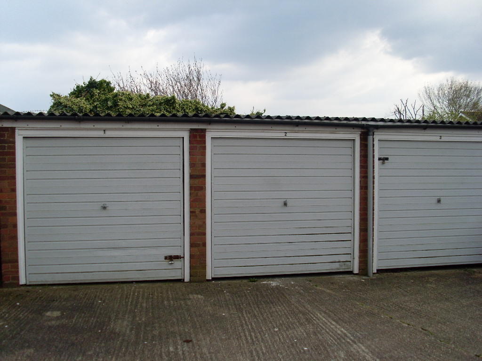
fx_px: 529
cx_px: 241
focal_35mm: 38
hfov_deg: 49.0
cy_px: 180
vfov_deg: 37.7
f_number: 7.7
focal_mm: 6.3
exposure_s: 1/90
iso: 80
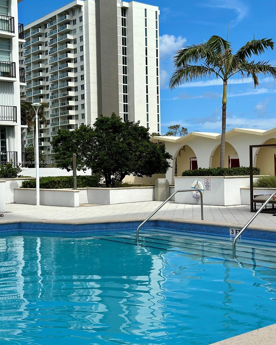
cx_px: 136
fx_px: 521
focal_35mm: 51
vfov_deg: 36.6
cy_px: 163
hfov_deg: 29.7
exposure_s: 1/8929
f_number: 1.78
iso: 100
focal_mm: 6.86
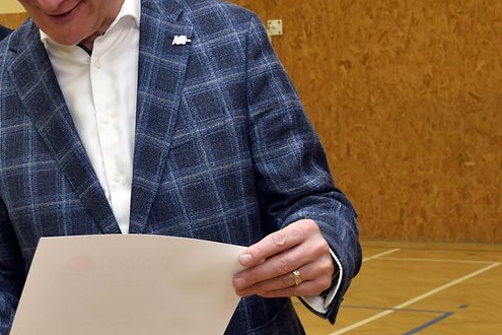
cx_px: -29
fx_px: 1369
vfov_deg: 13.9
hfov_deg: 20.0
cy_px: 188
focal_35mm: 98
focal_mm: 27
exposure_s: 1/100
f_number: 5.6
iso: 1000
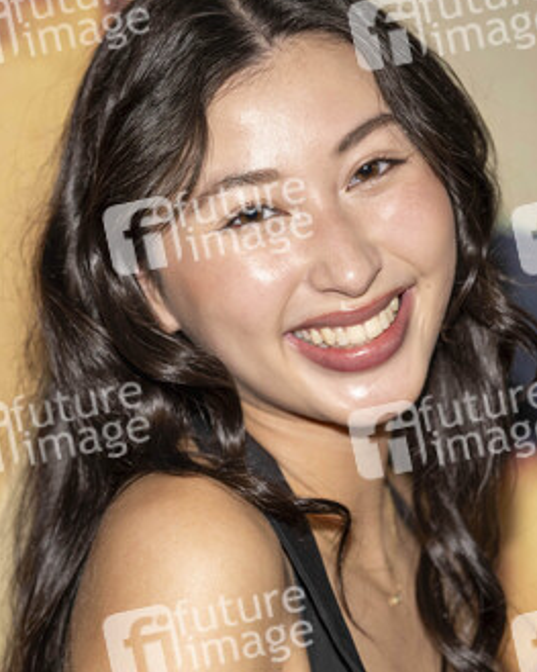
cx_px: 267
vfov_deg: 11.3
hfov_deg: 9.0
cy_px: 329
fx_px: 3399
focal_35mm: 171
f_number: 4.5
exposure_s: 1/200
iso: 800
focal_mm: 150
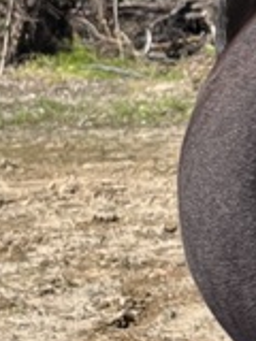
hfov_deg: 9.0
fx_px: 1597
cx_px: 375
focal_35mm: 162
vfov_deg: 12.2
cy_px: 134
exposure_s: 1/2463
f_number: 1.6
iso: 50
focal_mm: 5.1
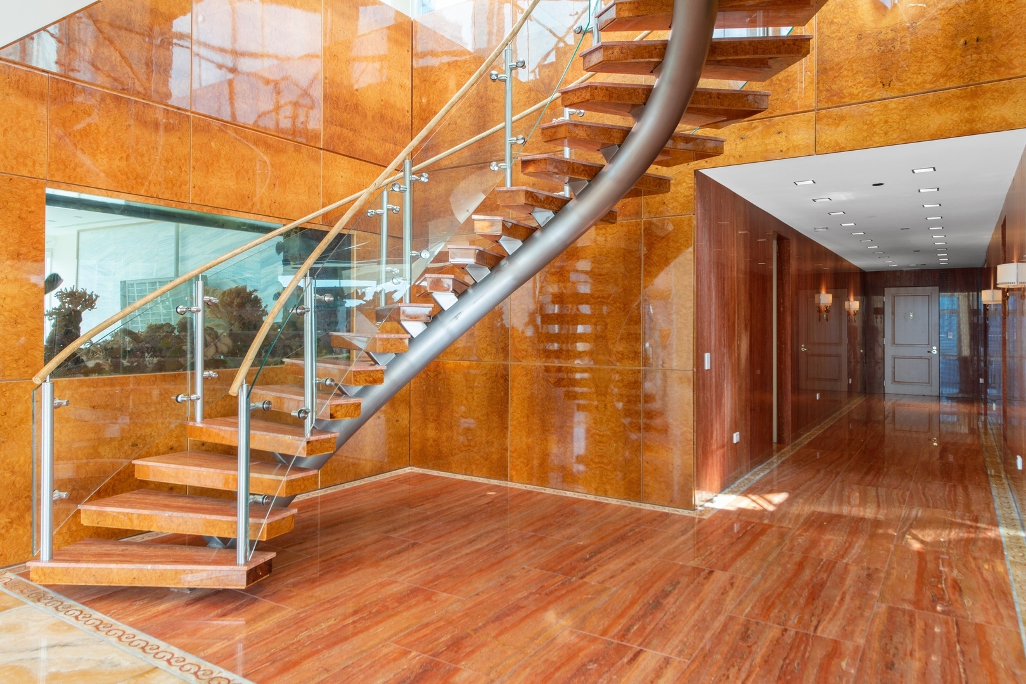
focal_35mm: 24
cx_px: 513
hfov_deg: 73.7
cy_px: 342
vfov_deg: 53.2
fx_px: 684
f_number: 9
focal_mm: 24
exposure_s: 1/1.67
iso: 100
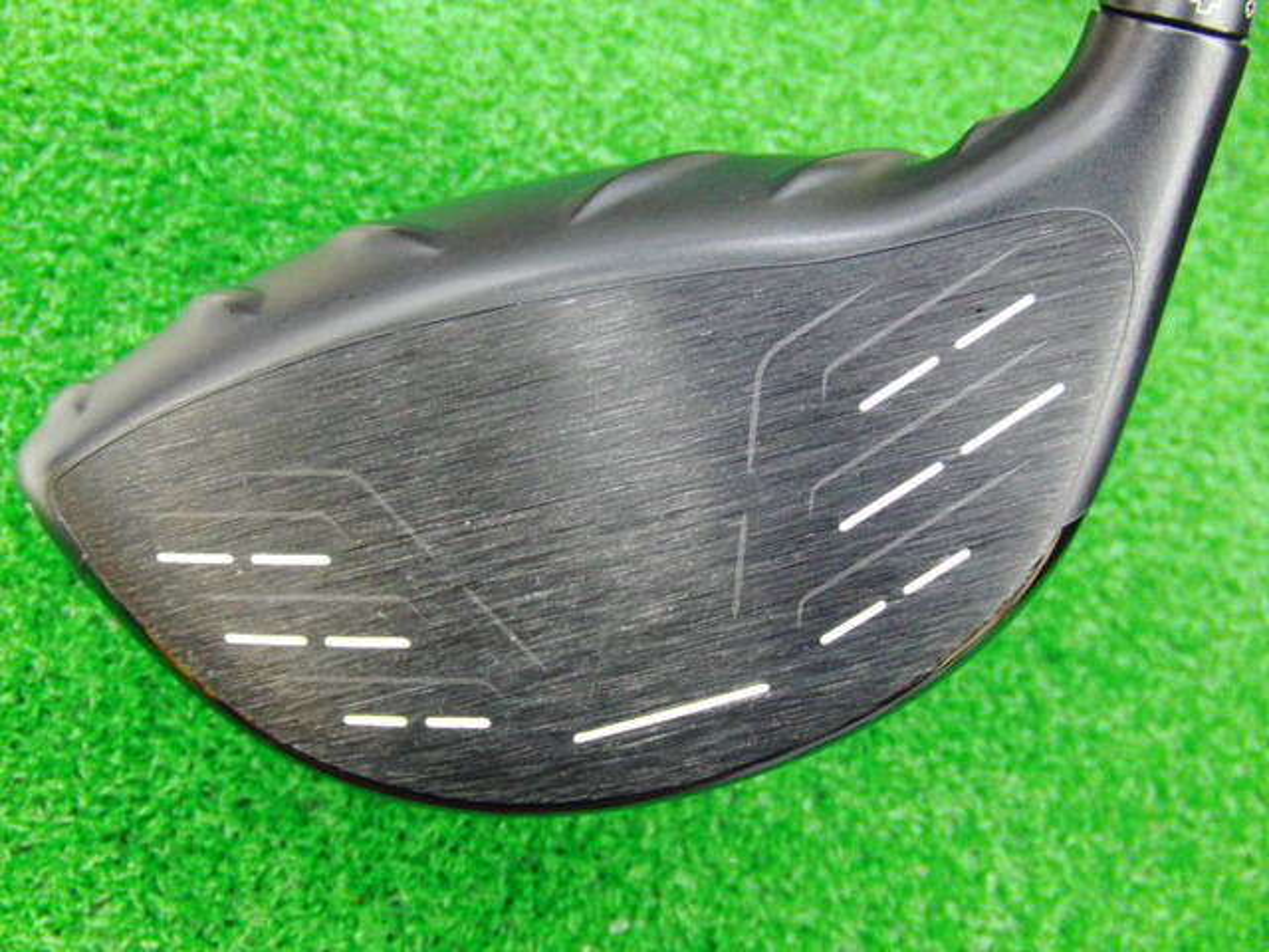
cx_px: 634
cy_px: 476
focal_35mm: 37
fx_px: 1356
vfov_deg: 38.7
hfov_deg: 50.1
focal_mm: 6.42
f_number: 3.6
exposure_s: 1/10
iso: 400
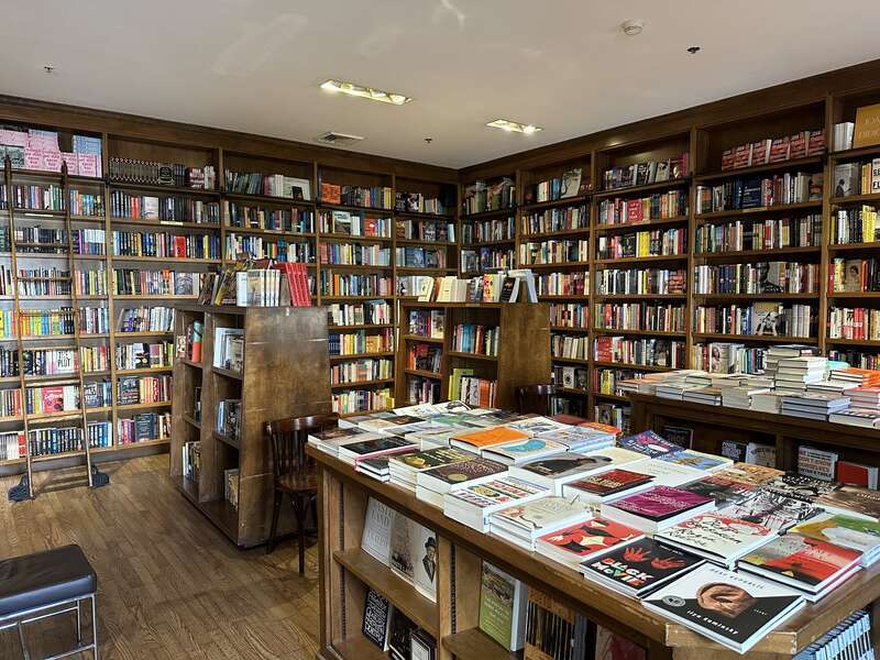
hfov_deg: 71.6
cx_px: 440
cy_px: 330
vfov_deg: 56.8
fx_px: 610
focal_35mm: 24
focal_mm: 6.86
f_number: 1.78
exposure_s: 1/60
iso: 400
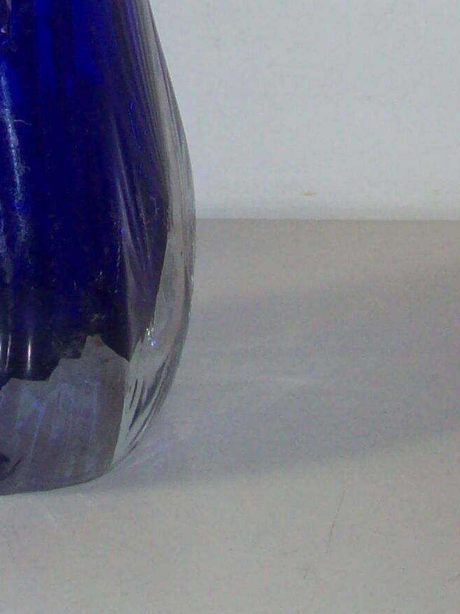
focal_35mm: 116
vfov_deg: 15.6
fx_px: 2057
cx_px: -13
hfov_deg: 12.6
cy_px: -323
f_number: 2.7
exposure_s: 1/64
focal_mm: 6
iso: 80
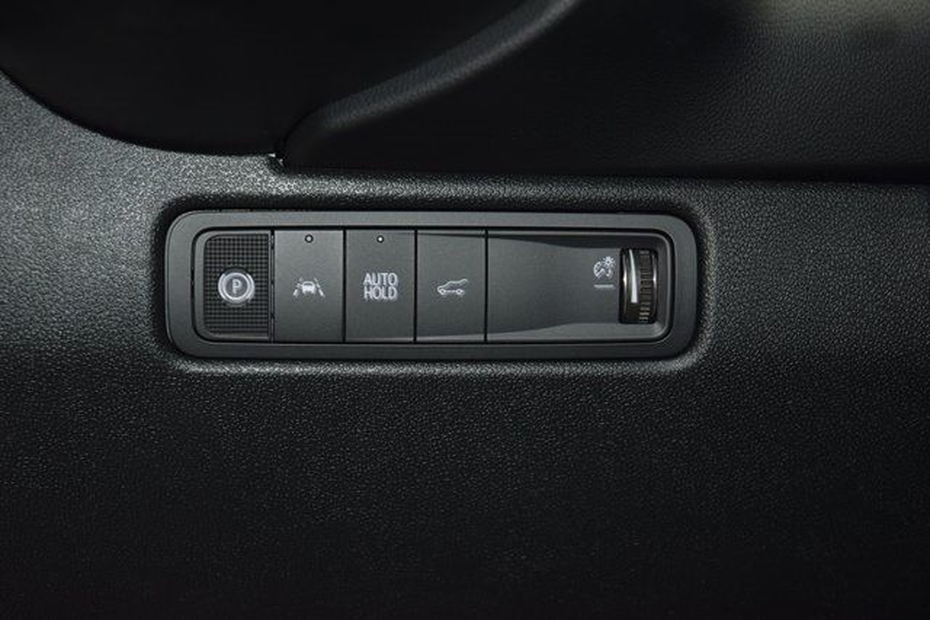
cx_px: 465
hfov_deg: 26.0
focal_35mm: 78
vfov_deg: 17.5
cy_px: 310
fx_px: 2015
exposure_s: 1/20
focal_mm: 52
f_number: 4.5
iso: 900
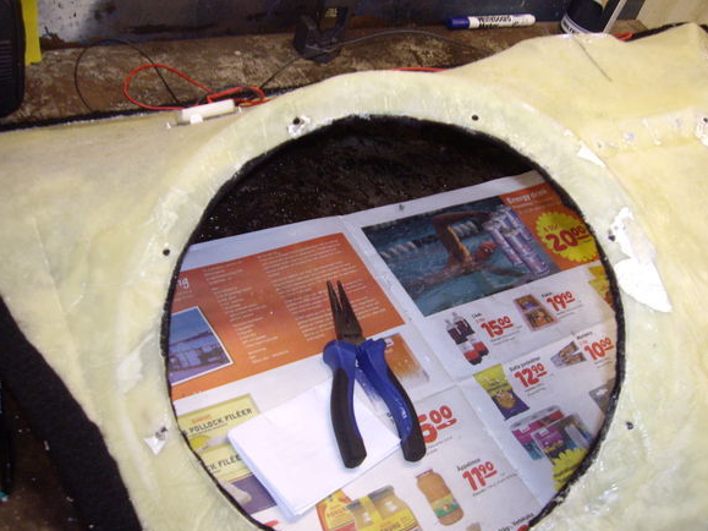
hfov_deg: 44.8
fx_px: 859
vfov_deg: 34.3
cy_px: 263
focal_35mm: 42
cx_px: 374
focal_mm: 6.2
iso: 200
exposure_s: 1/40
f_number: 2.7
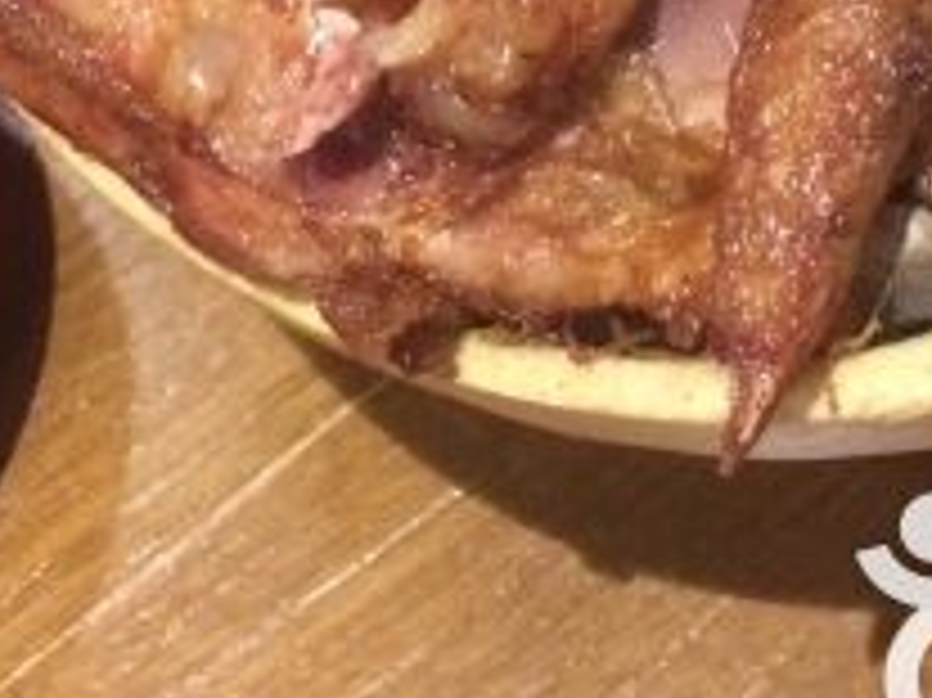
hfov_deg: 20.0
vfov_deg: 14.1
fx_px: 2637
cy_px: -349
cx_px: 410
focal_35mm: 98
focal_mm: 4.15
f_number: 2.2
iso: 320
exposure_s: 1/25
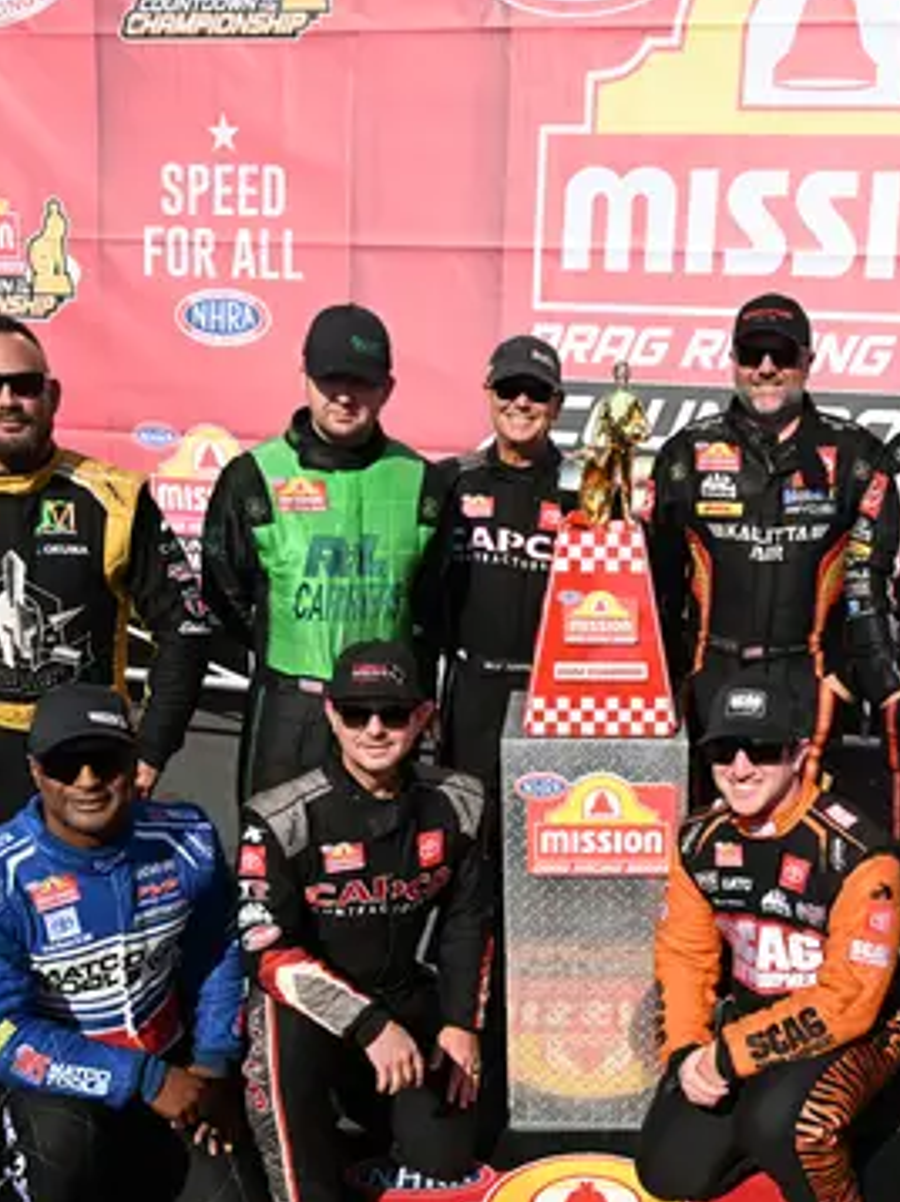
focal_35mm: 46
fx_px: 1597
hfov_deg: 31.0
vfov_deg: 40.4
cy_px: 856
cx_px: 658
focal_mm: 22
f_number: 6.3
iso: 160
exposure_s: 1/640
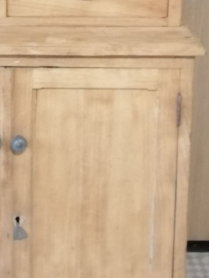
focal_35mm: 96
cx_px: 11
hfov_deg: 15.2
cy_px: -104
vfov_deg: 18.7
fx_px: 773
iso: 500
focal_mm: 3.95
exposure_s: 1/25
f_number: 1.8
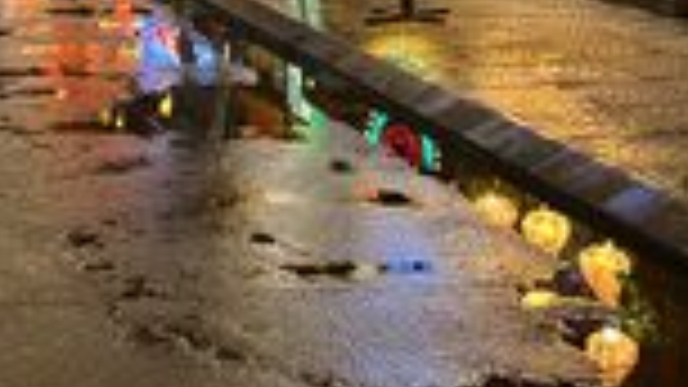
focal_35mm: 74
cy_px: -135
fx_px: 1350
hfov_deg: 26.2
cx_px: -81
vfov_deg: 15.4
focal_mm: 5.1
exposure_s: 1/50
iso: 250
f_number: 1.6
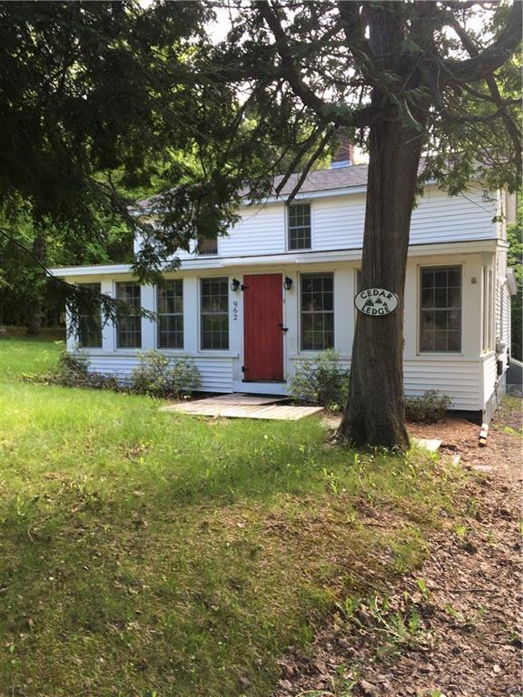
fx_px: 584
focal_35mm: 29
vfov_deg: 61.7
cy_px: 348
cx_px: 262
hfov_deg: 48.2
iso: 25
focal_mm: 4.15
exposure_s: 1/60
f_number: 2.2
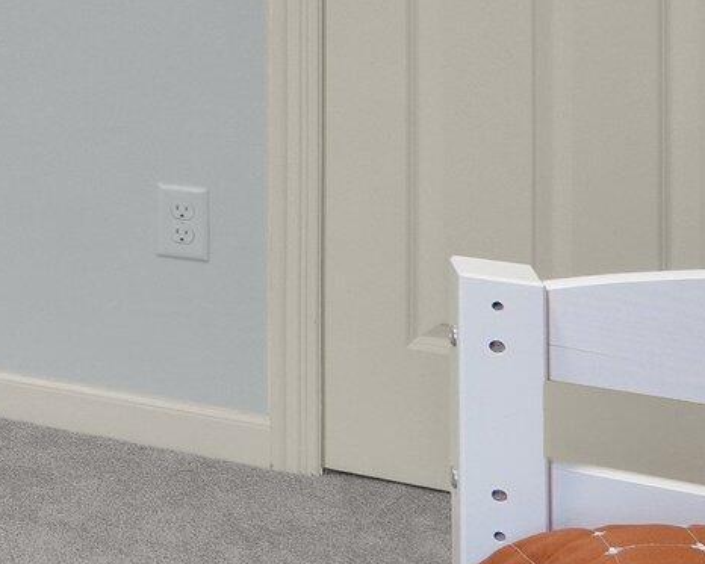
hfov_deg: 18.8
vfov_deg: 19.9
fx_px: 1420
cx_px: -670
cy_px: -240
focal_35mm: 68
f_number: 7.1
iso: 640
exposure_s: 1/13
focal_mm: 11
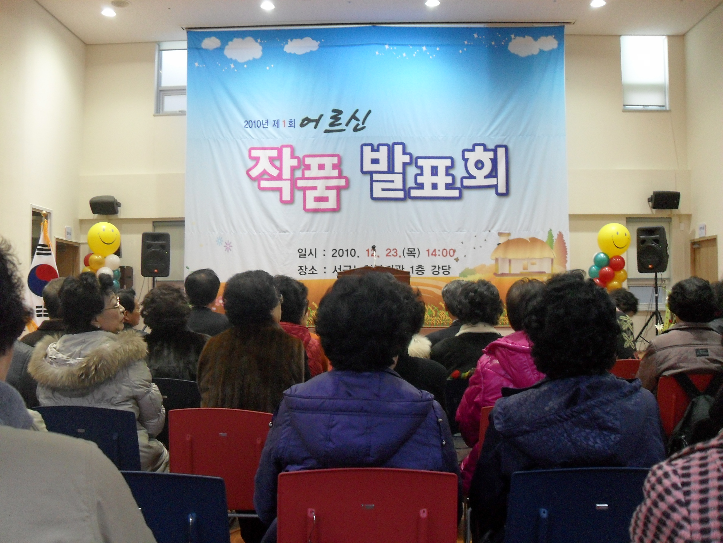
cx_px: 362
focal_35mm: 35
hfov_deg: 52.6
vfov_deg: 40.7
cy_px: 272
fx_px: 731
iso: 200
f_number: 2.8
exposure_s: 1/30
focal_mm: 6.2
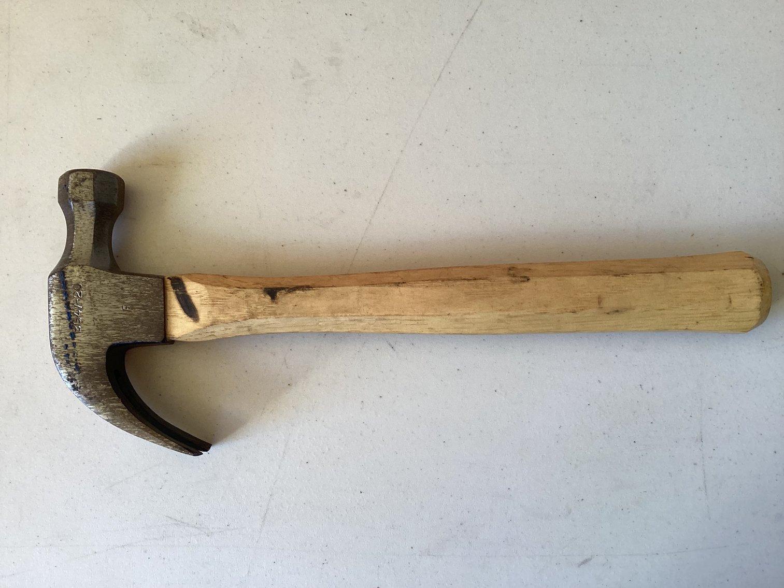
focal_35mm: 31
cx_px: 392
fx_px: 702
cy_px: 294
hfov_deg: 58.3
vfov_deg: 45.4
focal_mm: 3.3
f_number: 2.4
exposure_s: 1/100
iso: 64
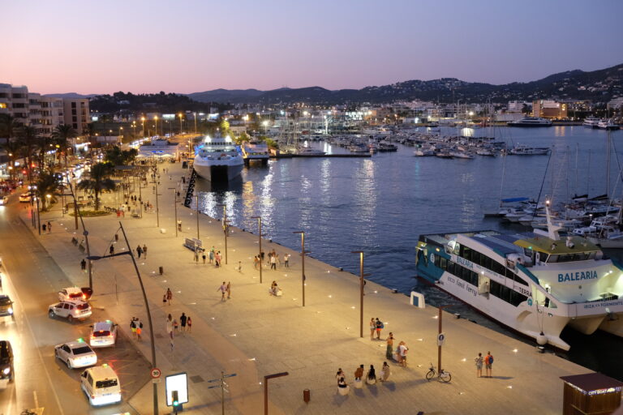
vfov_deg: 33.4
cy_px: 208
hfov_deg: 48.5
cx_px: 312
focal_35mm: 40
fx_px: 692
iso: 1600
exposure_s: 1/20
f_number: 3.2
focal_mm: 26.5
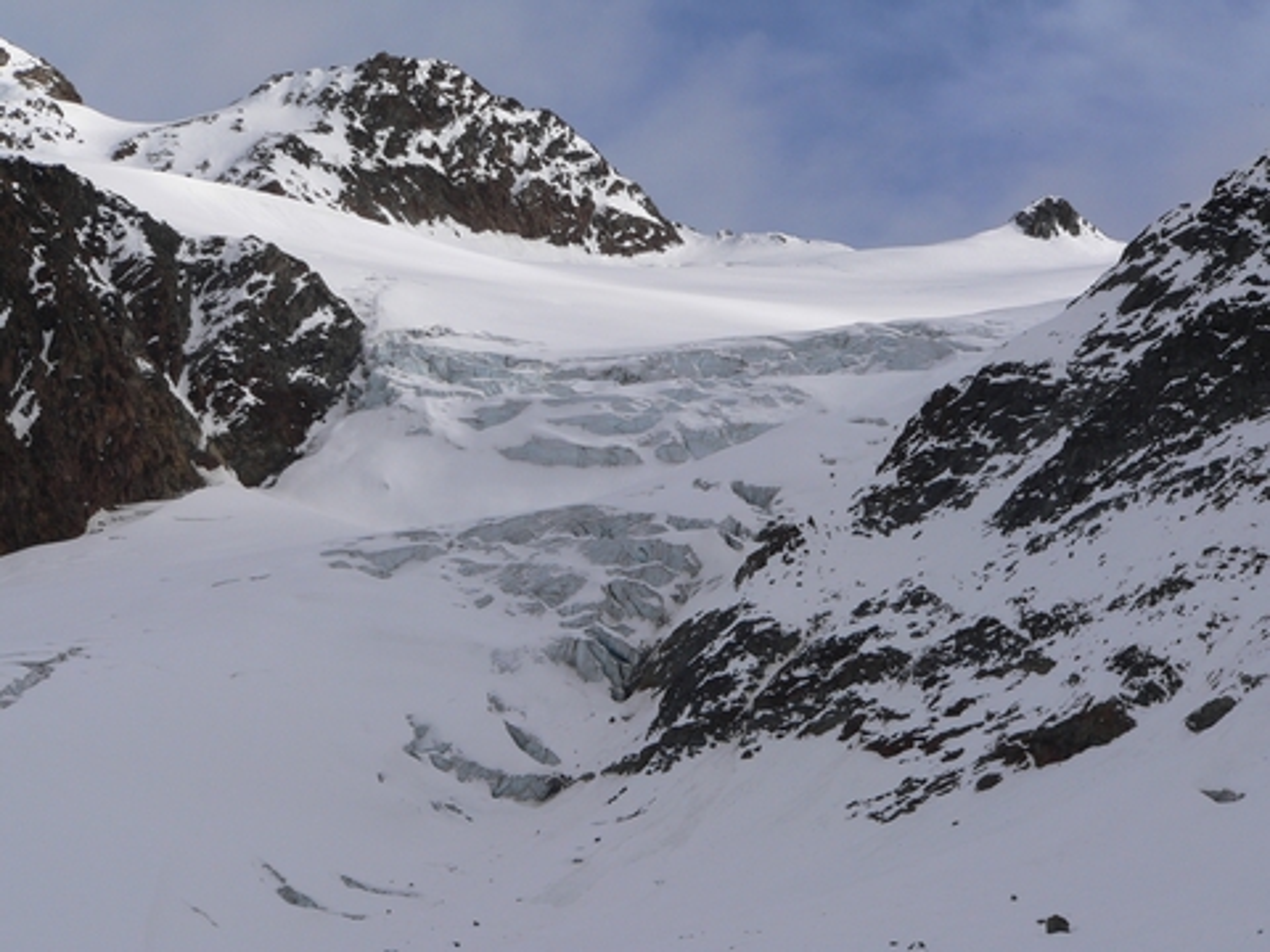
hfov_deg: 14.6
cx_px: 635
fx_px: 4953
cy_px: 476
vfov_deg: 11.0
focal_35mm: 135
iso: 80
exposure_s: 1/640
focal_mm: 22.5
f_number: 5.6
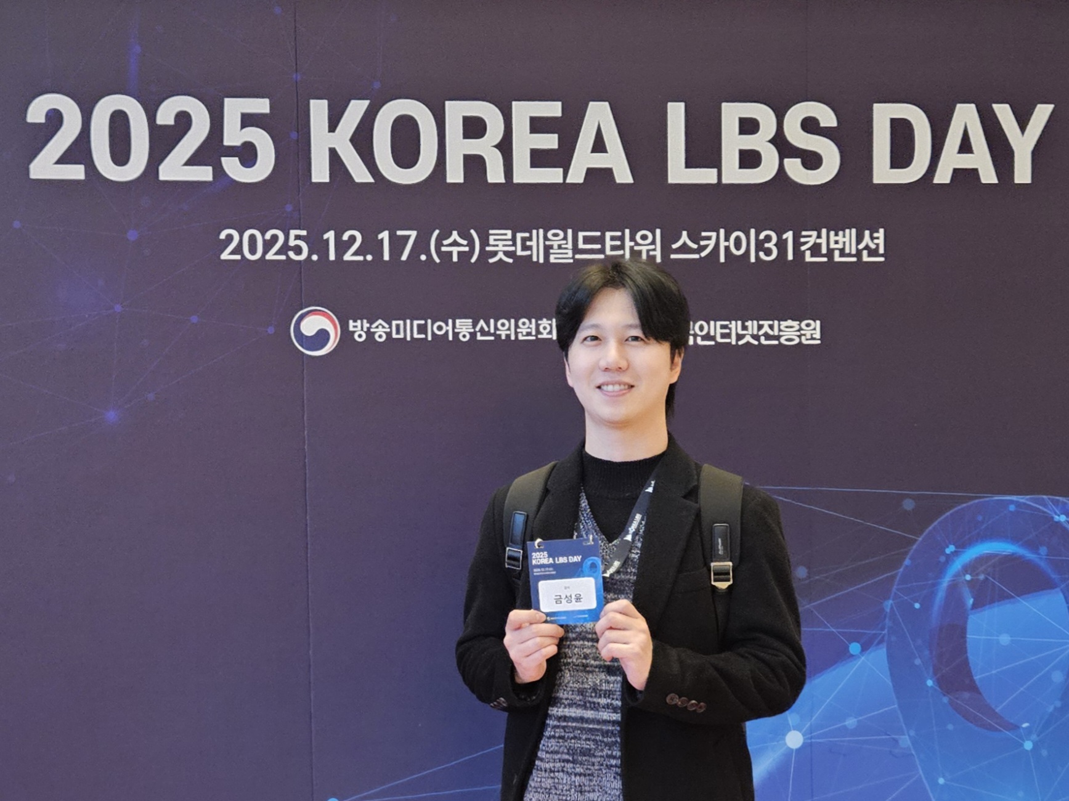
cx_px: 534
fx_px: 710
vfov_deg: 58.8
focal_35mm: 23
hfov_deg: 73.9
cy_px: 400
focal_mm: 5.4
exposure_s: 1/120
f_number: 1.8
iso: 640
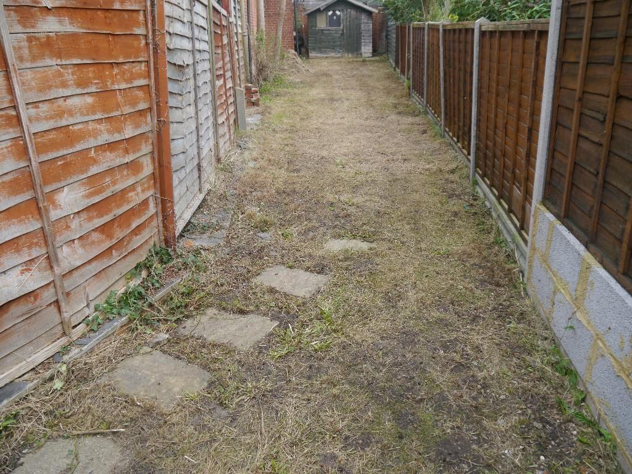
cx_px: 316
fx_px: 511
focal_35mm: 28
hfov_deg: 63.4
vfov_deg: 49.7
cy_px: 237
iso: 160
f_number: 4.5
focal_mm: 14
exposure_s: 1/200
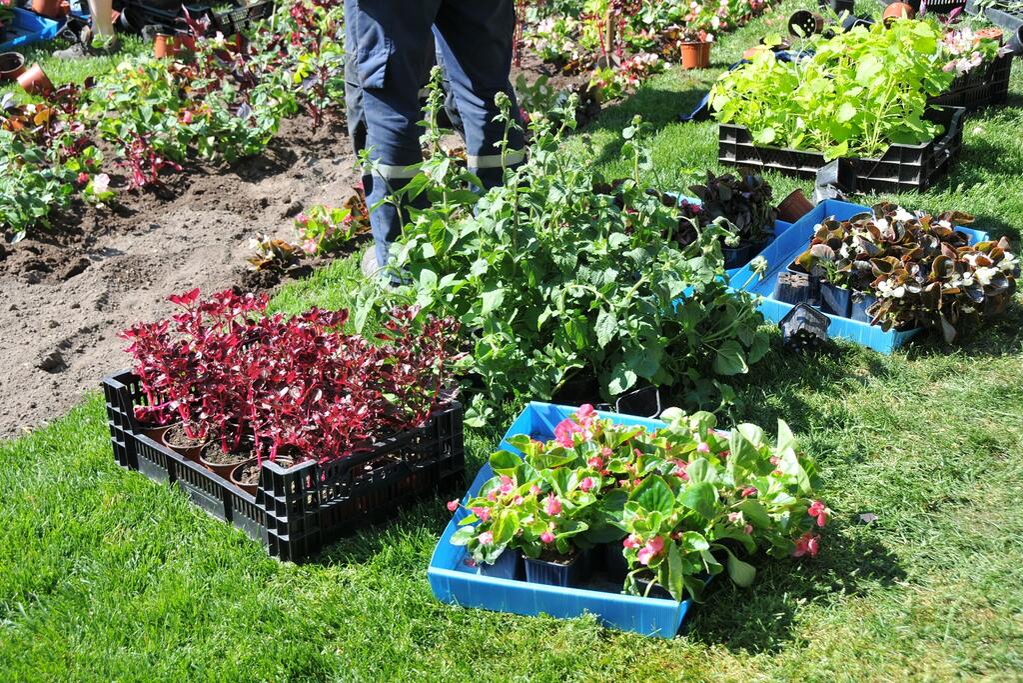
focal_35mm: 52
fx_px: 1492
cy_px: 342
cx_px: 512
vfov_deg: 25.8
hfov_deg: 37.8
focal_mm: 35
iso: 200
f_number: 7.1
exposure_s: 1/200
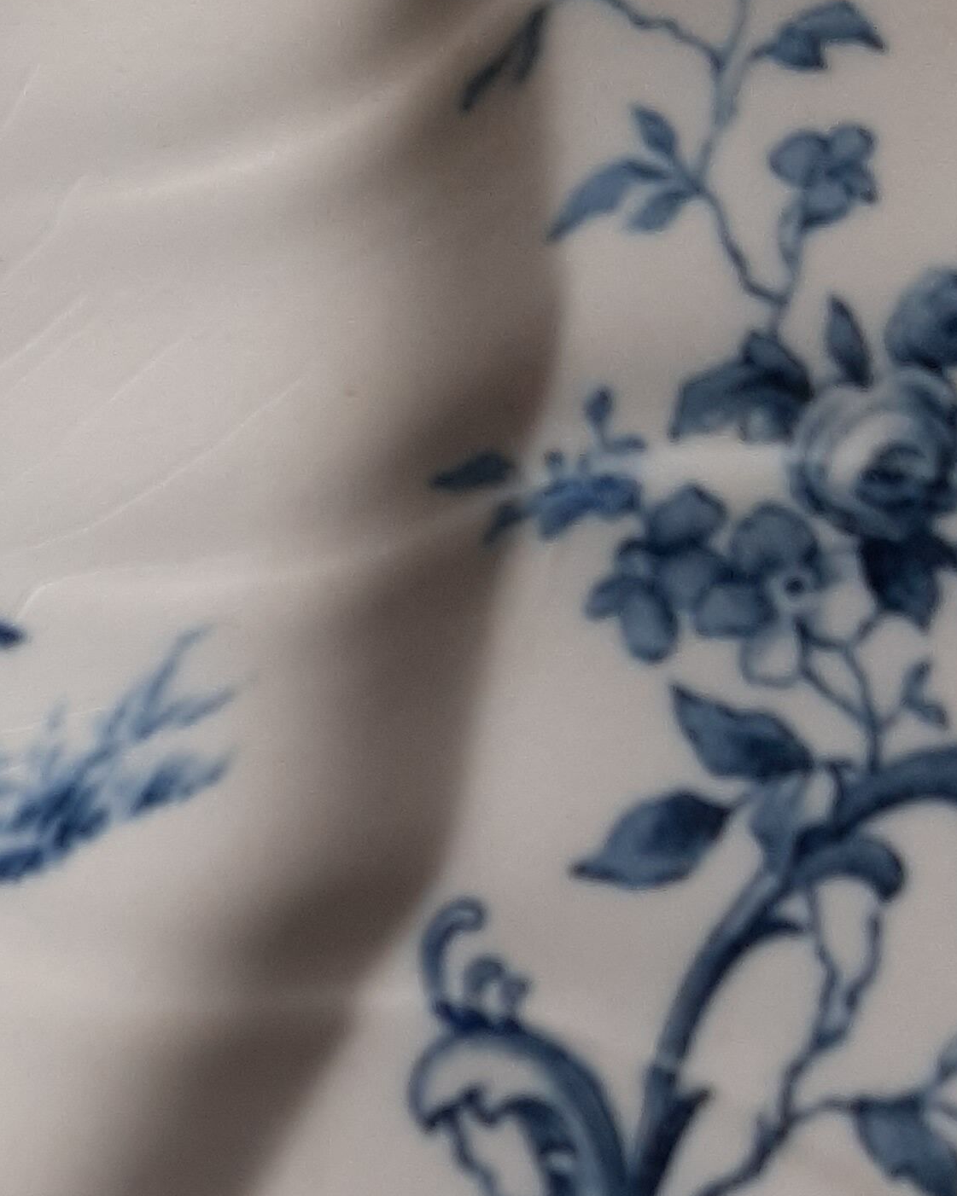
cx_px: 197
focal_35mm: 73
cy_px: 1271
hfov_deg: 20.7
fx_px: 2585
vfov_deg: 24.5
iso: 64
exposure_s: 1/100
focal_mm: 3.93
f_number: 1.7
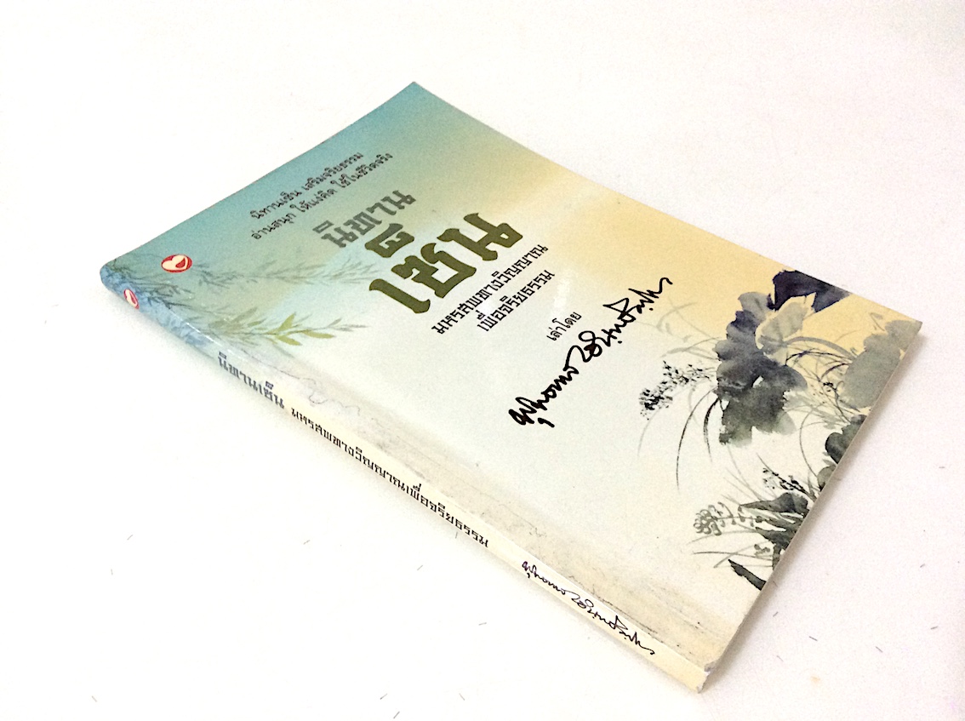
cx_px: 482
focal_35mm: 32
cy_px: 360
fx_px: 891
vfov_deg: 44.1
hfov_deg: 56.9
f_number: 2.4
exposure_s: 1/25
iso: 125
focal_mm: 3.3
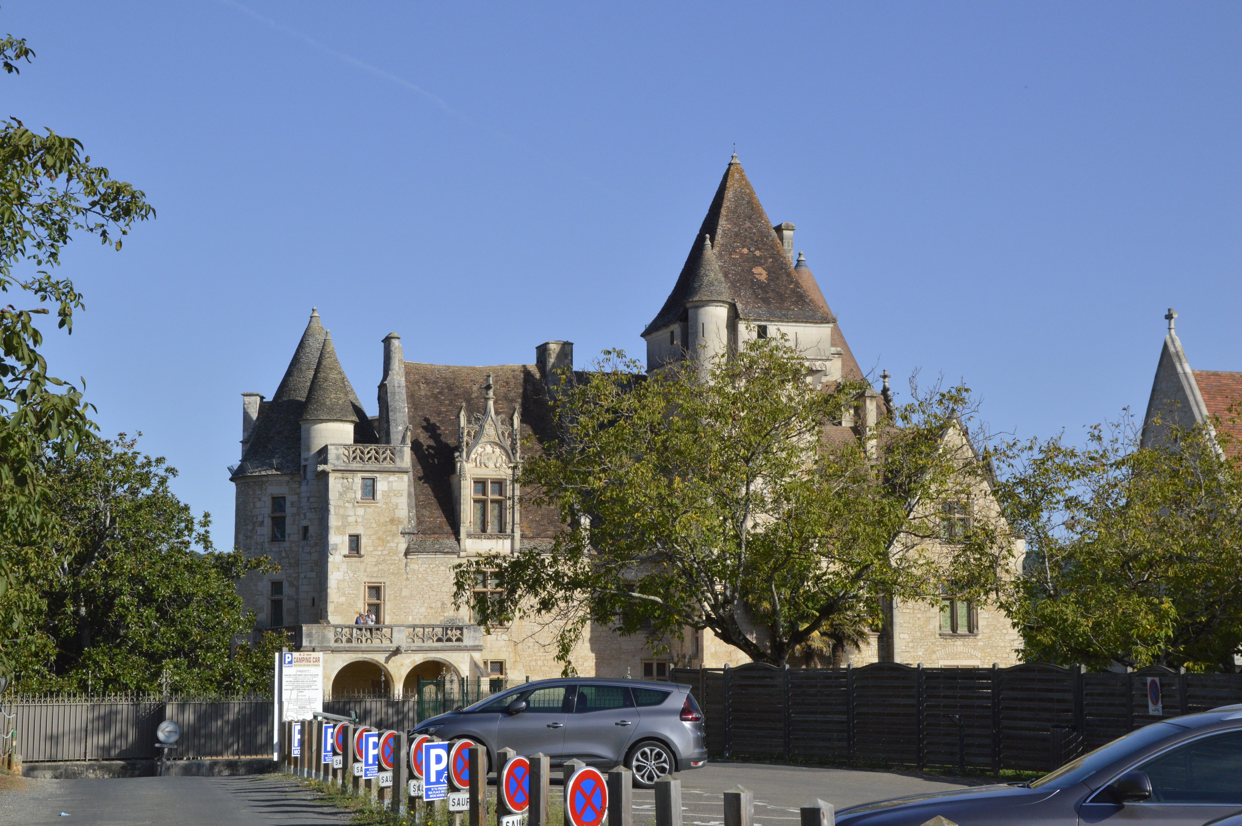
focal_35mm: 63
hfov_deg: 31.9
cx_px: 621
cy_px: 413
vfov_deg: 21.5
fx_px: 2172
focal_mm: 42
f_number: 13
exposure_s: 1/1250
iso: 900
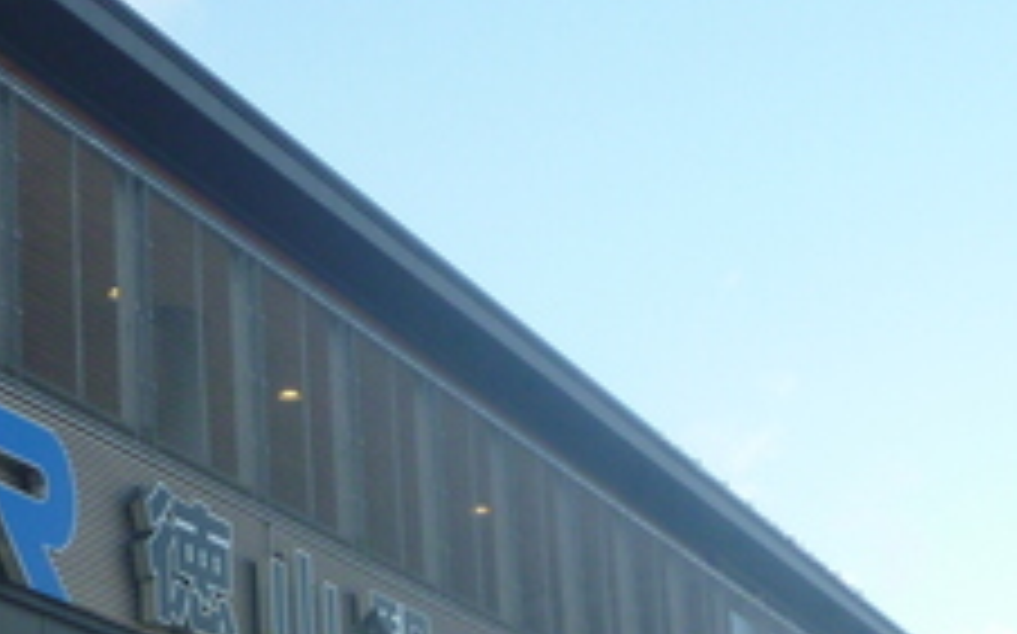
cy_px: 796
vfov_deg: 14.9
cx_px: 454
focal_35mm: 84
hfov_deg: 24.6
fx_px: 2327
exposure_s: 1/500
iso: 200
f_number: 3.3
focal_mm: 4.9
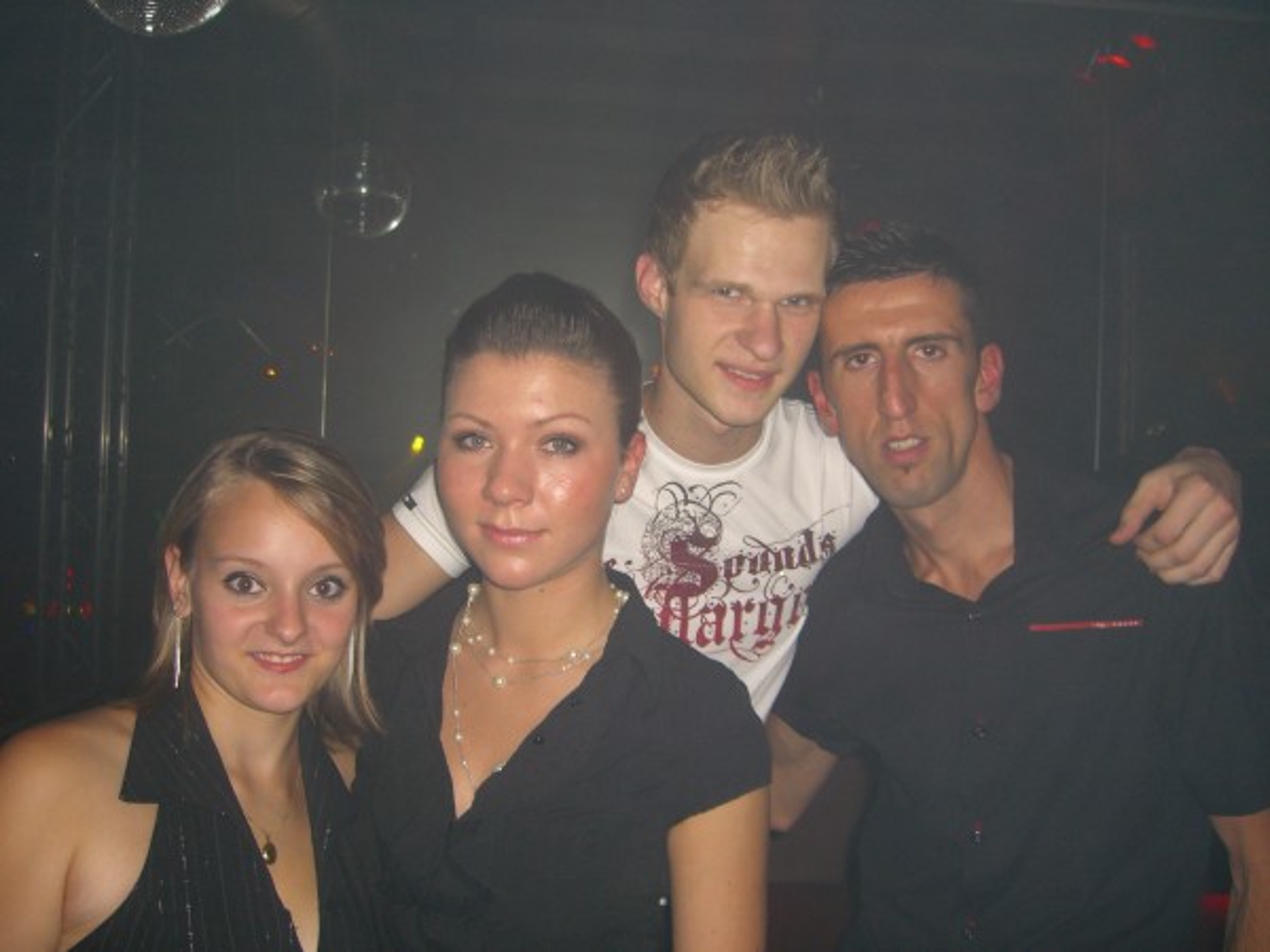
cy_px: 476
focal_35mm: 38
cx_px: 635
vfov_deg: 37.7
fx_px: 1394
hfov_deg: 49.0
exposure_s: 1/60
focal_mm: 7.9
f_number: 2.8
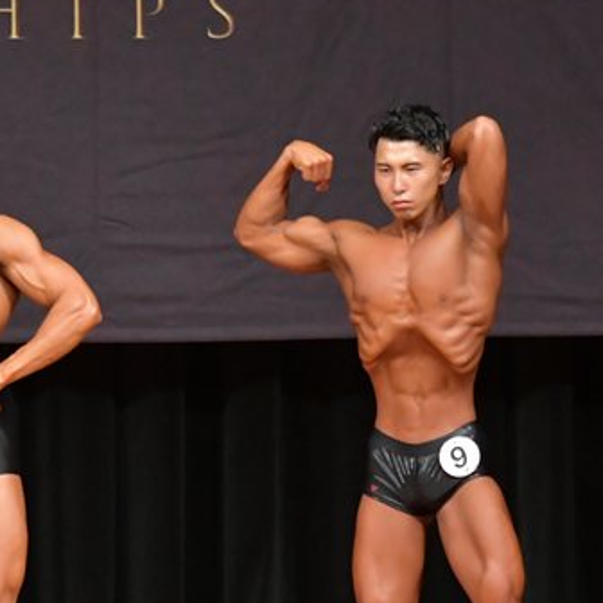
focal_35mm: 499
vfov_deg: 3.5
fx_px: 9834
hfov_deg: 3.5
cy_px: 443
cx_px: 365
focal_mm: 170
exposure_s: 1/400
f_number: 5.6
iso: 6400
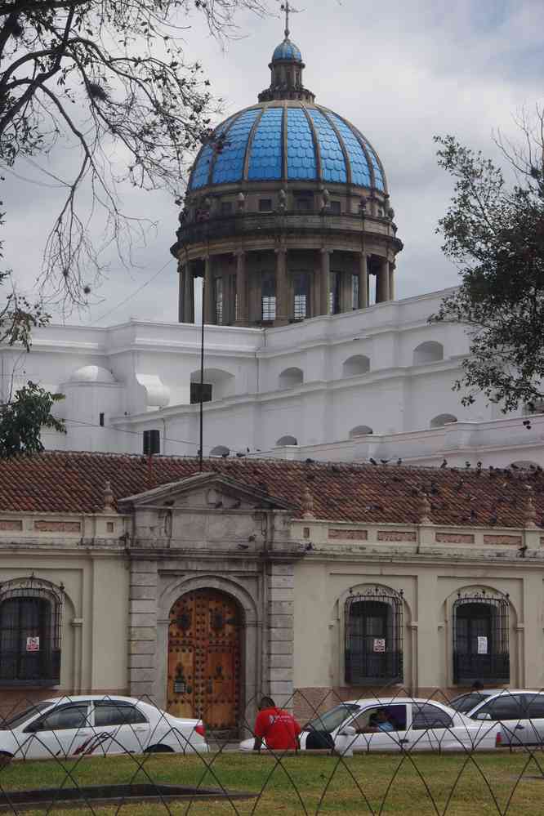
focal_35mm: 87
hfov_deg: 15.7
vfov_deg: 23.4
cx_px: 272
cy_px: 408
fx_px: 1972
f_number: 11
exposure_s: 1/125
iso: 200
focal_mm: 57.5
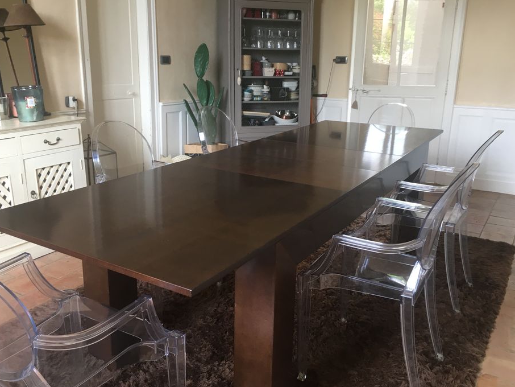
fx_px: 476
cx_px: 258
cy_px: 185
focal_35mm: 32
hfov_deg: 56.8
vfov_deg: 44.2
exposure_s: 1/33
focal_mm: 4.15
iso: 80
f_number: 2.2
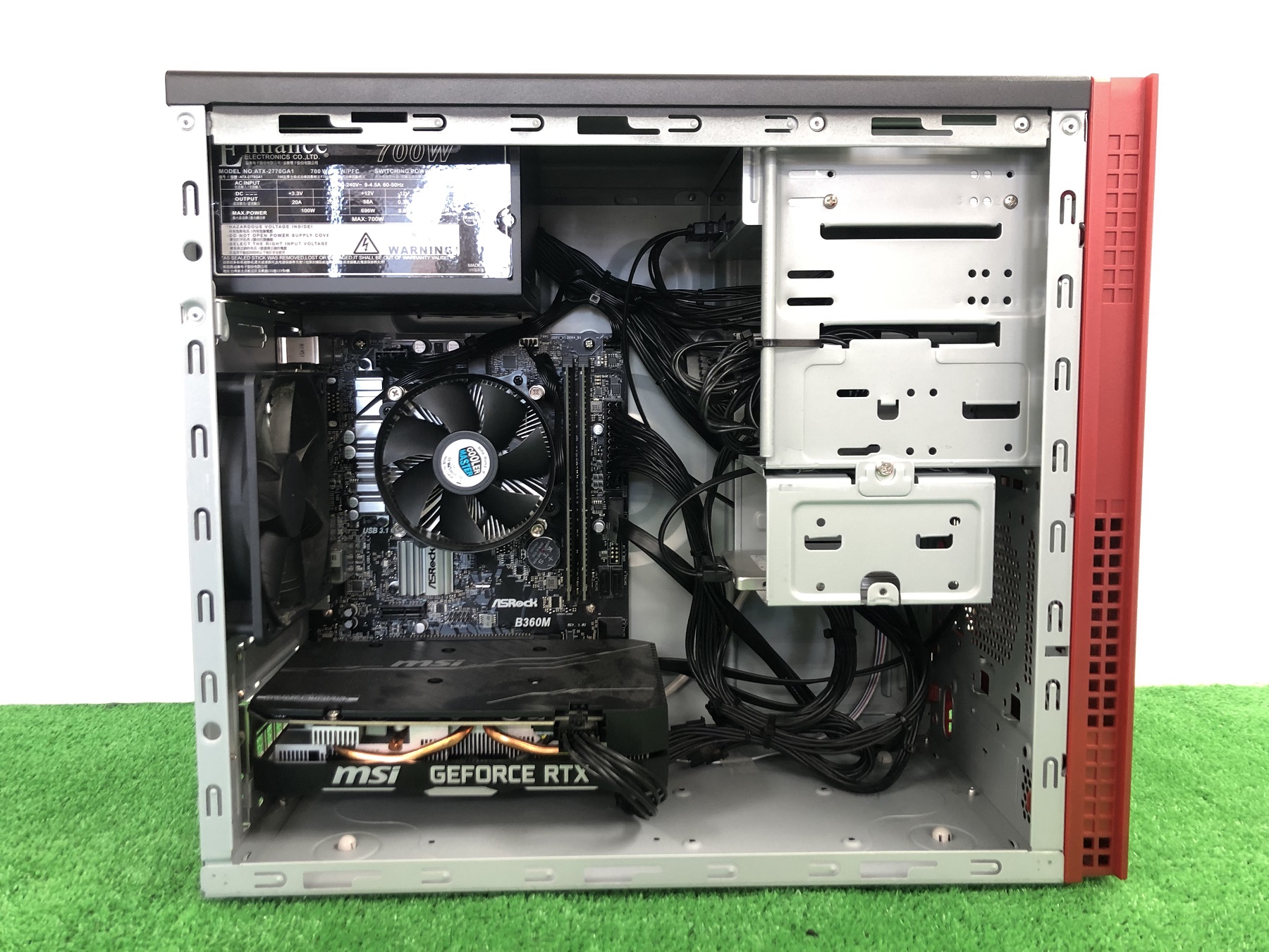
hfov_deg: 63.4
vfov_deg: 49.7
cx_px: 634
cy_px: 476
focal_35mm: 28
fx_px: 1026
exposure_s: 1/15
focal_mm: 3.99
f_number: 1.8
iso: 40
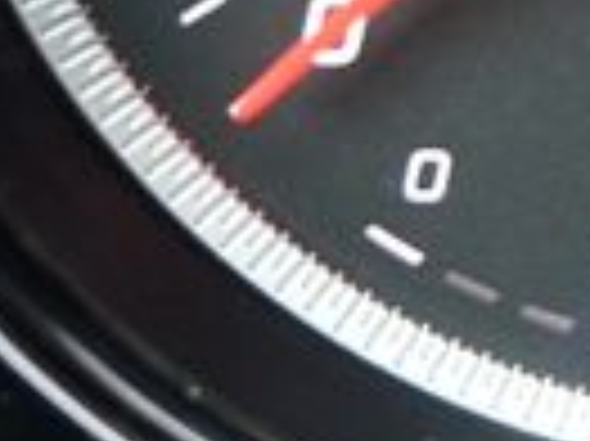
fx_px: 3831
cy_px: -695
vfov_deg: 6.2
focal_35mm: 225
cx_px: 2135
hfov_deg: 7.2
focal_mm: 30
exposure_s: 1/60
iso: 640
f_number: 3.2
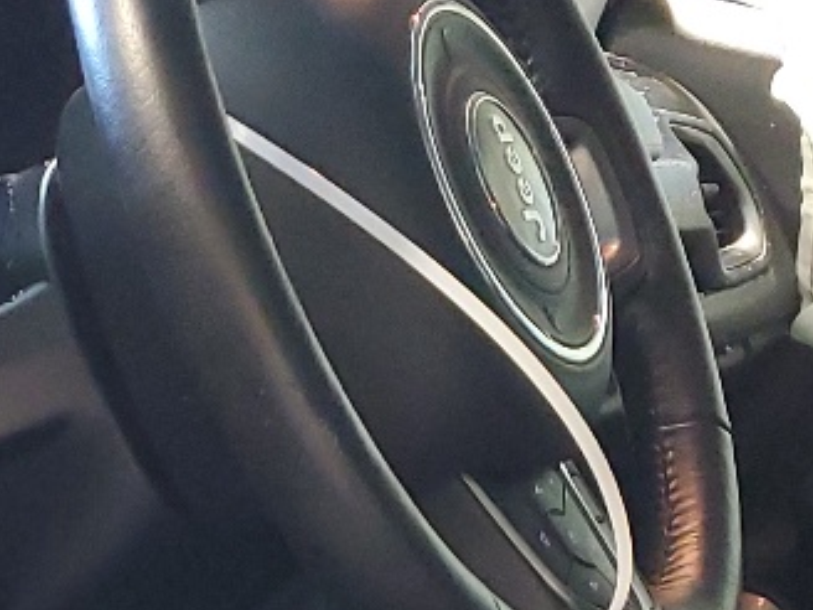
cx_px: -169
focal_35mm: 127
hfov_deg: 15.0
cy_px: 970
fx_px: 2983
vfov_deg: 11.1
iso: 292
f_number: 1.5
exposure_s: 1/20
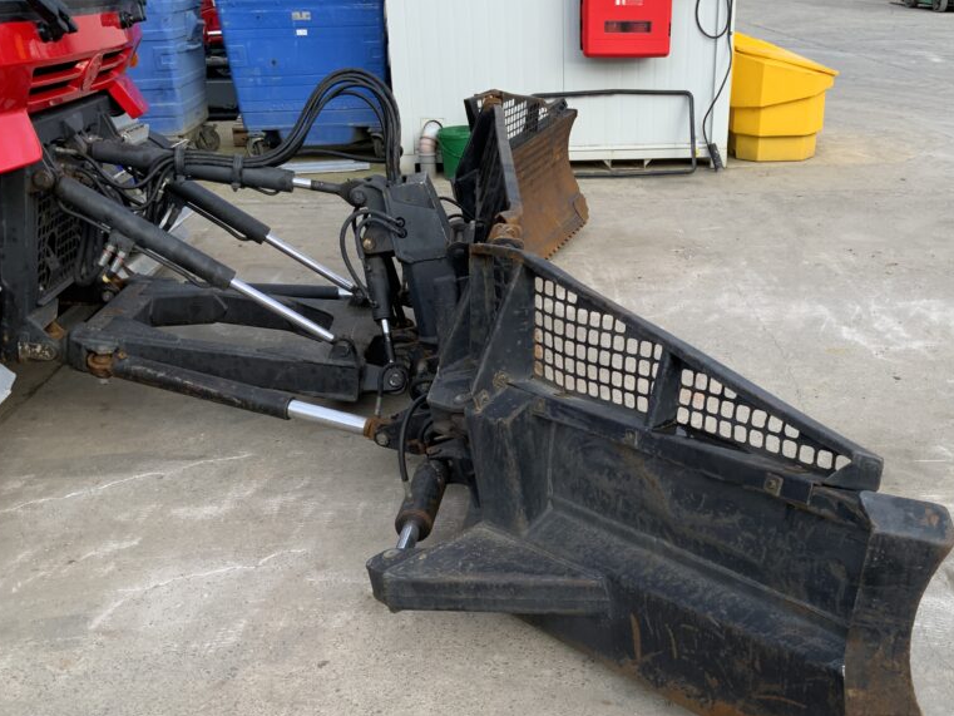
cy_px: 439
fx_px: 1075
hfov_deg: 47.5
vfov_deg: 36.7
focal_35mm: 39
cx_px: 584
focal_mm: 3
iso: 16
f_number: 1.8
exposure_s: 1/307
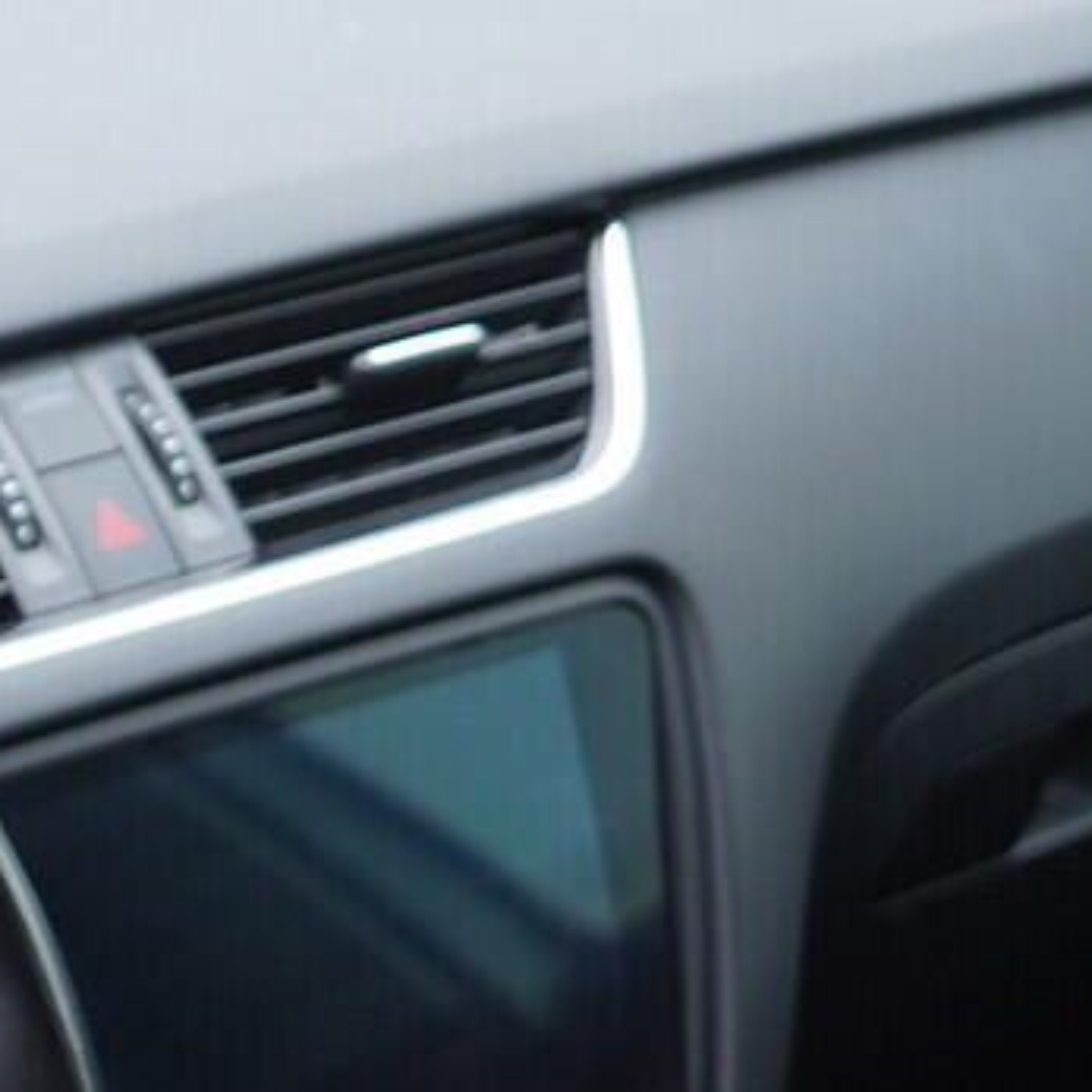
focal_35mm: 127
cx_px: -884
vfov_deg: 13.3
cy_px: 1407
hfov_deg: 12.5
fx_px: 4533
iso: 200
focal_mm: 24
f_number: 2.8
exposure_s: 1/40
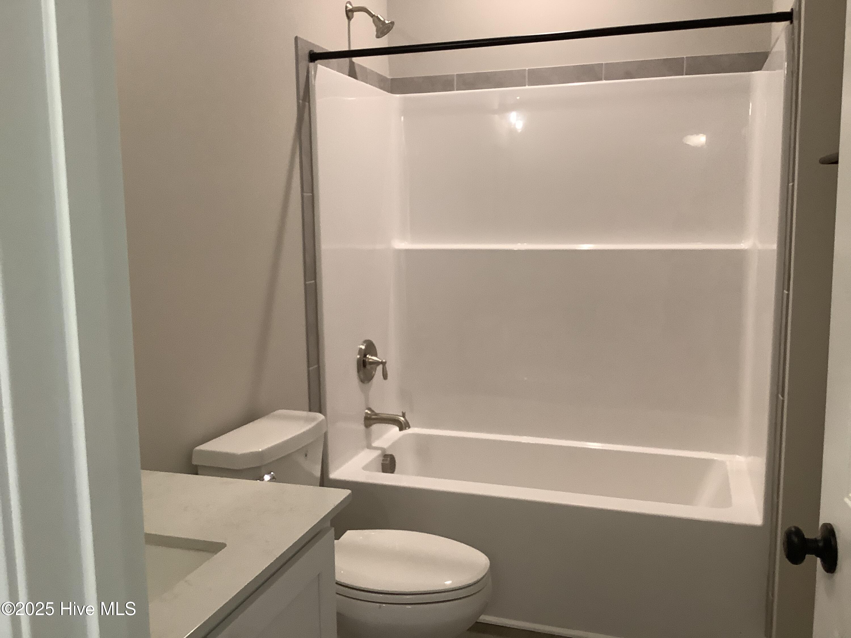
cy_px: 319
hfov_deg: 58.4
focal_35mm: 31
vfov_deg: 45.4
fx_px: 762
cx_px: 426
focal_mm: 3.3
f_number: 2.4
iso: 160
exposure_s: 1/60
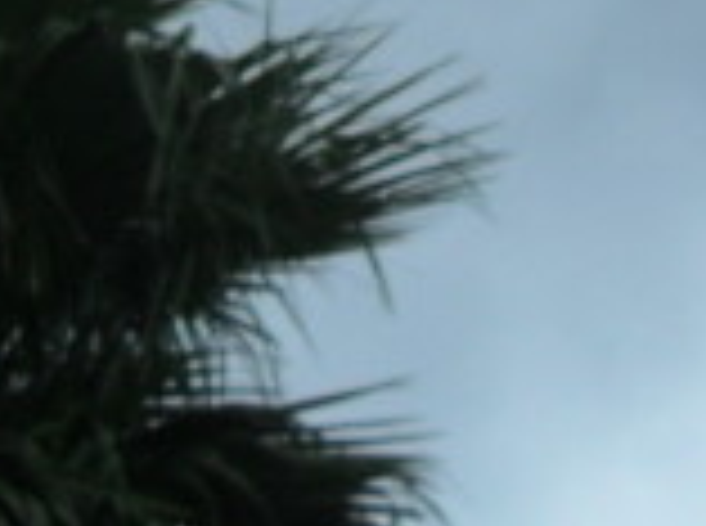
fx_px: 2910
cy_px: -297
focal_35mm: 143
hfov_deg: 13.4
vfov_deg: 10.0
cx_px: 895
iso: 100
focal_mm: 6.2
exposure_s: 1/250
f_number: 8.9
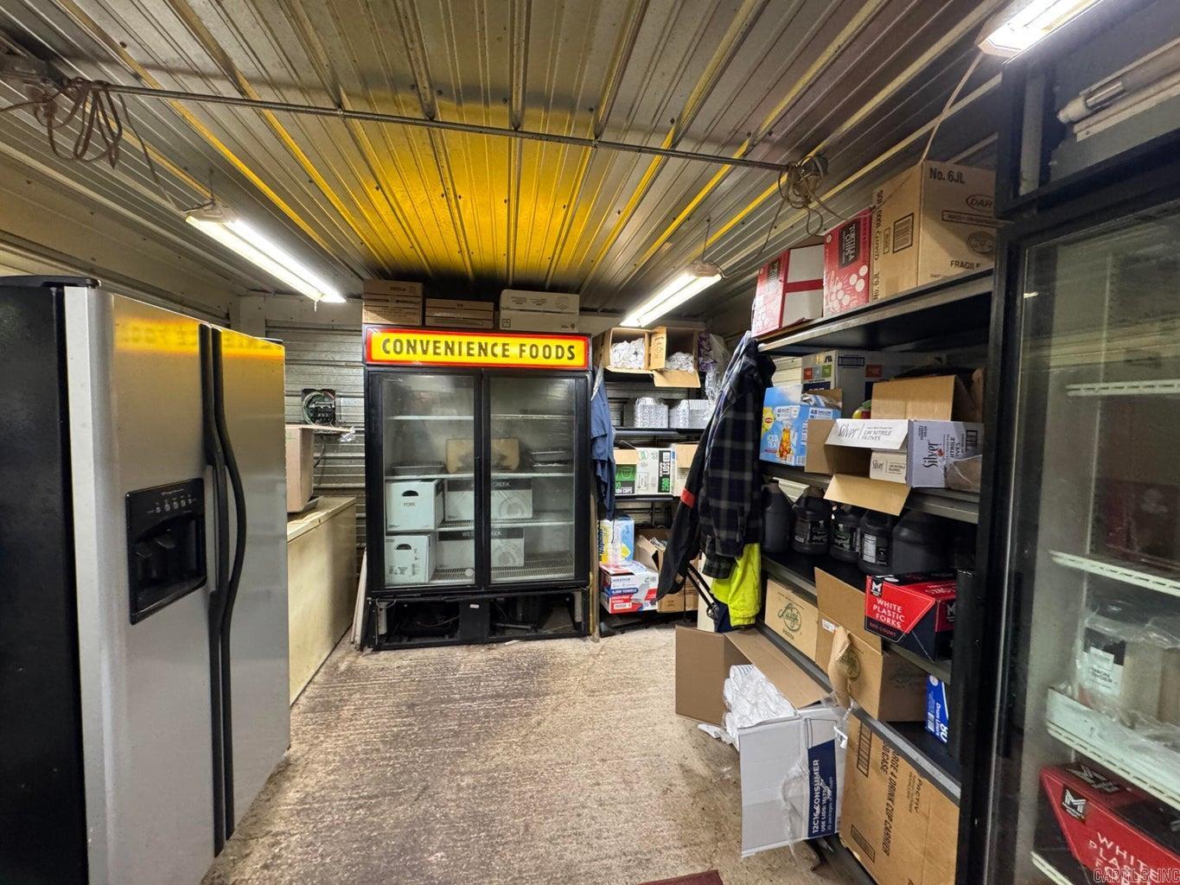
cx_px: 590
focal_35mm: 14
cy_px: 442
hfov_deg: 102.1
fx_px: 477
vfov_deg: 85.7
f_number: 2.2
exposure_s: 1/60
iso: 500
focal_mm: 2.22
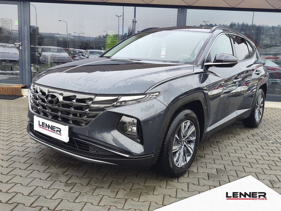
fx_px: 187
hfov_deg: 73.9
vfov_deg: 58.9
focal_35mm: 23
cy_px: 106
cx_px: 140
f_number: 1.69
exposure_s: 1/100
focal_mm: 7.01
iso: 120
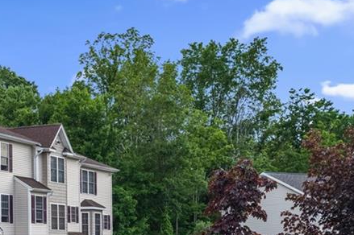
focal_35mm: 84
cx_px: 47
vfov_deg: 16.0
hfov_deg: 23.7
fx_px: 825
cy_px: 211
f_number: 5.6
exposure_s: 1/640
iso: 400
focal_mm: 24
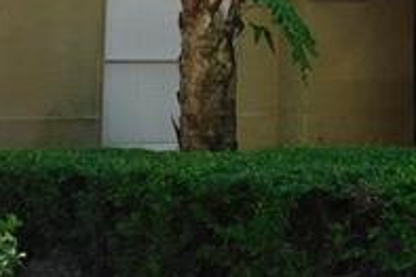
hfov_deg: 15.1
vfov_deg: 10.2
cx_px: 534
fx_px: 1501
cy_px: -154
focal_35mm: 130
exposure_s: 1/125
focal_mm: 4.3
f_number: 3.3
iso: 125
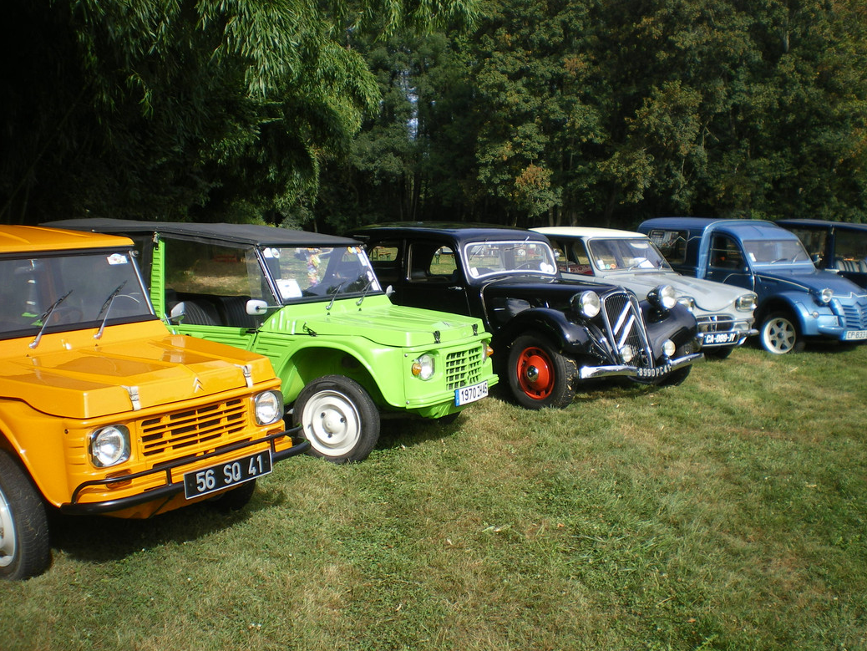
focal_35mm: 37
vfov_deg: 38.7
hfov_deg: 50.1
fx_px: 927
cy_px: 325
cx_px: 441
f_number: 4.6
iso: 50
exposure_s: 1/250
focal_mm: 6.3
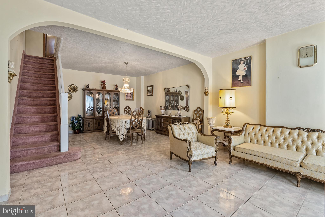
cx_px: 162
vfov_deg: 73.8
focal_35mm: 16
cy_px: 108
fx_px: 145
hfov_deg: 96.7
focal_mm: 16
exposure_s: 1/1.25
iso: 400
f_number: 8
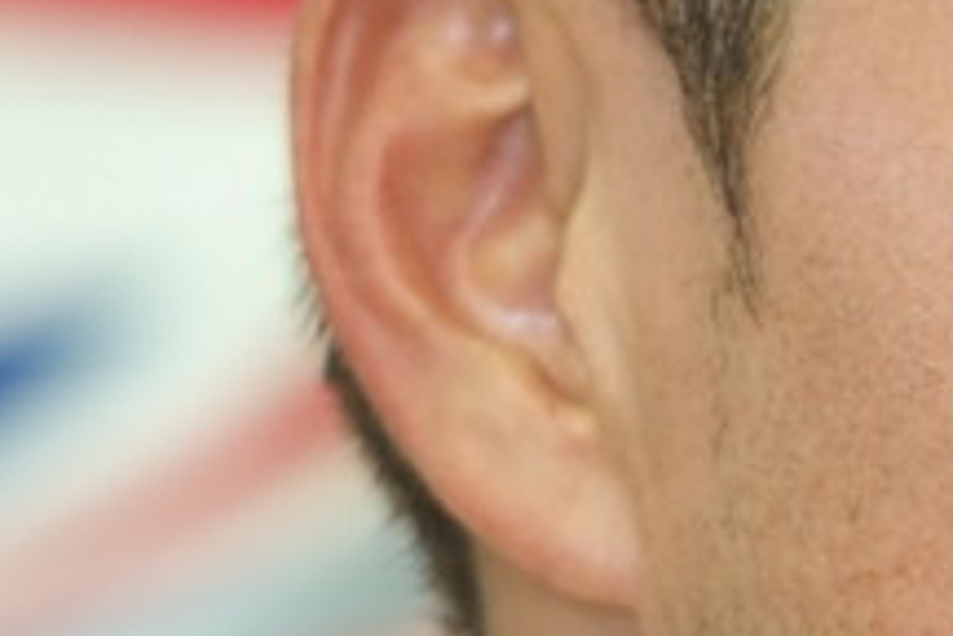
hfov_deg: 2.3
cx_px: 1544
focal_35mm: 898
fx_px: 23770
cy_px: 534
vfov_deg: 1.5
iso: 800
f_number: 2.8
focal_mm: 180
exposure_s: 1/125
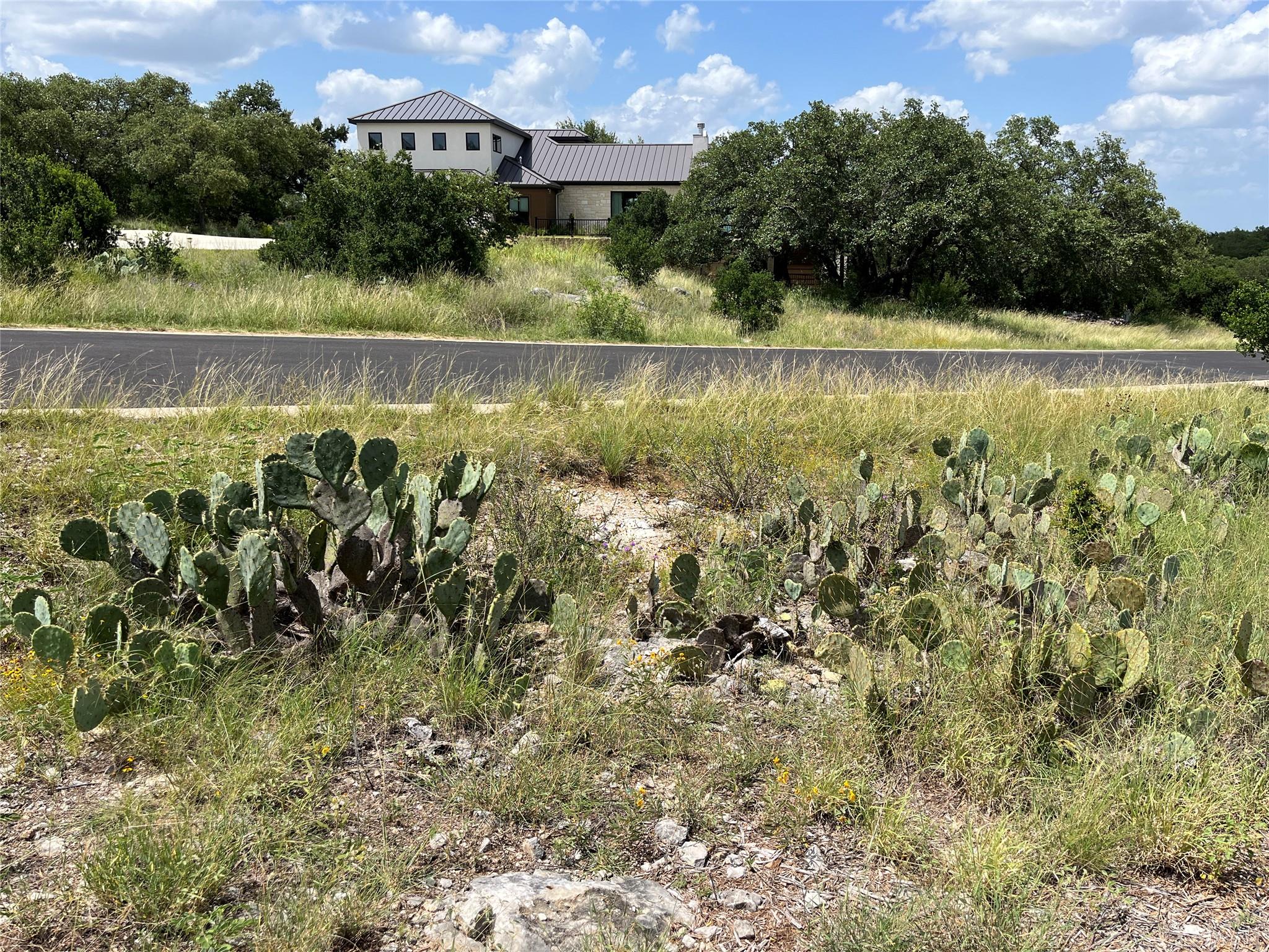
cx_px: 634
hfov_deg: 67.3
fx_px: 953
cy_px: 476
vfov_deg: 53.1
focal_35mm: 26
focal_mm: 5.1
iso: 50
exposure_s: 1/3413
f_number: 1.6
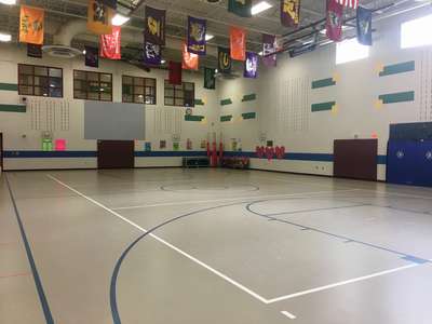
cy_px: 162
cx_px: 216
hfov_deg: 61.7
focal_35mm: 29
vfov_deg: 48.2
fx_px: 362
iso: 32
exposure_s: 1/30
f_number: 2.2
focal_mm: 4.15
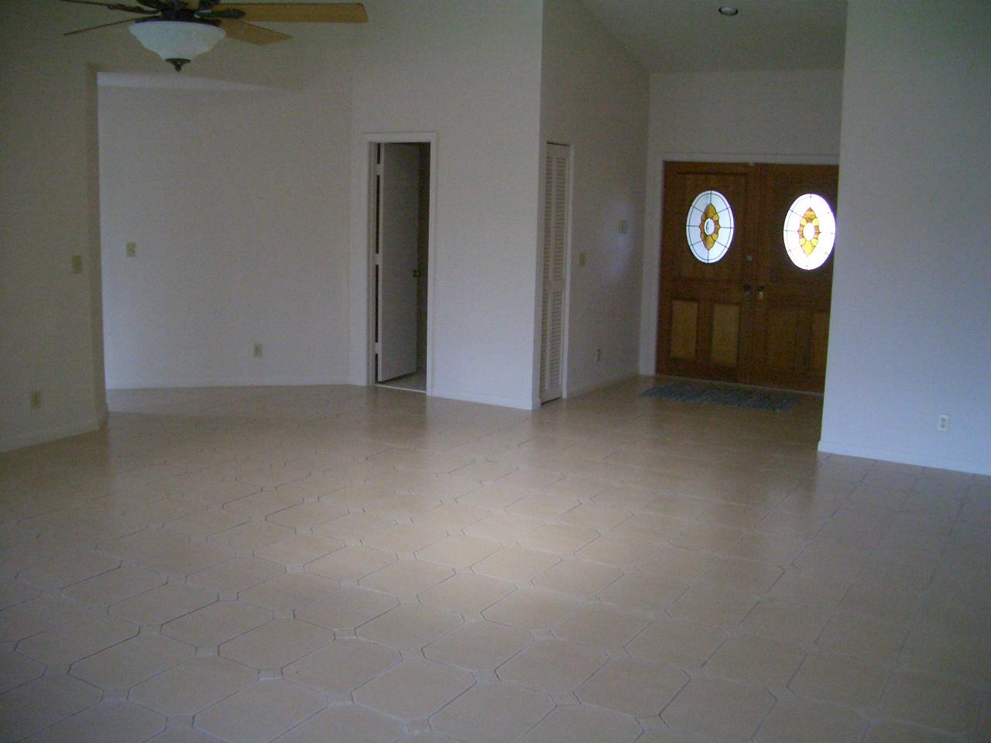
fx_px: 1002
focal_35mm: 35
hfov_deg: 52.6
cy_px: 372
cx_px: 496
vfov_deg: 40.7
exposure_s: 1/60
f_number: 2.6
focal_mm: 5.8
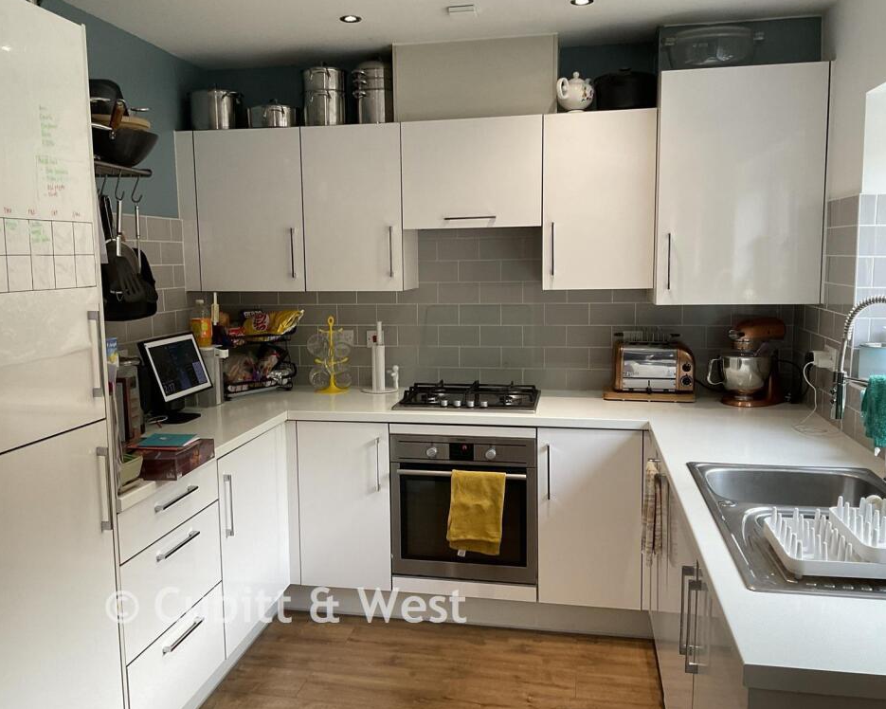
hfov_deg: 57.1
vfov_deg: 47.1
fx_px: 813
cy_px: 356
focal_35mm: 31
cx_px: 420
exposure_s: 1/95
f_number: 1.8
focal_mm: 3
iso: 64
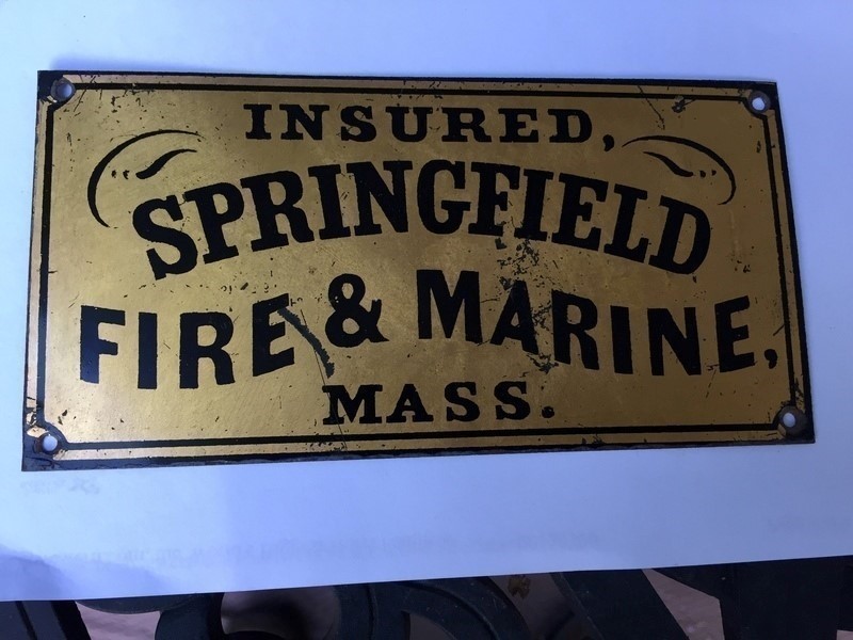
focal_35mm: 29
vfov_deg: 48.2
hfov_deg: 61.7
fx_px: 715
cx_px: 426
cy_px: 320
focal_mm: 4.15
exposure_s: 1/30
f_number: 2.2
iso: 32
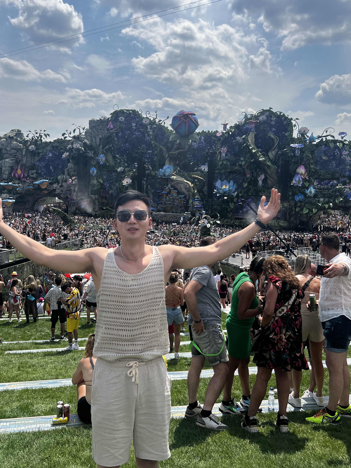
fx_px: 433
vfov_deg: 56.7
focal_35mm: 32
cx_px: 154
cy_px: 211
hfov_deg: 44.1
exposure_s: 1/7463
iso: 50
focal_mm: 5.7
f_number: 1.5
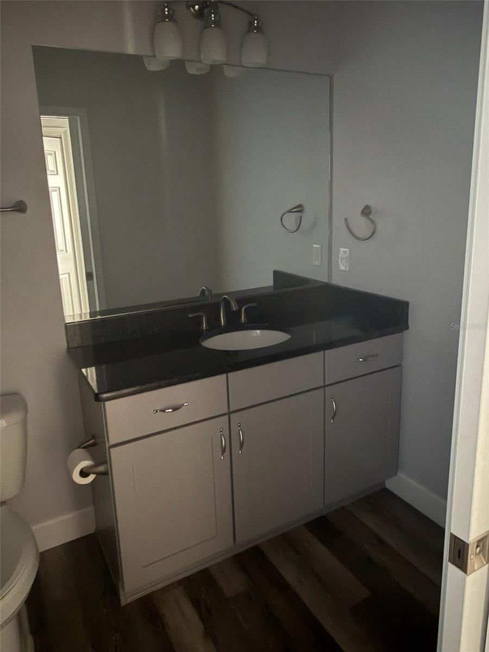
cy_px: 326
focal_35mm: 24
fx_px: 452
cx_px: 244
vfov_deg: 71.6
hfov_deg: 56.8
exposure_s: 1/8
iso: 640
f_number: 2.2
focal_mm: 2.22
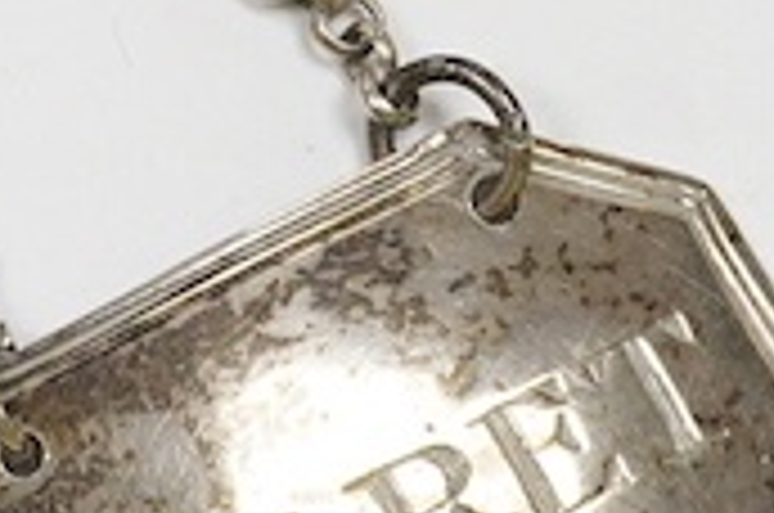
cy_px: -261
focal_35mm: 295
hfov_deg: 7.0
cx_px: 16
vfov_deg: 4.6
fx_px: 6331
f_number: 16
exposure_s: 1/160
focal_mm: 30
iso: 2500
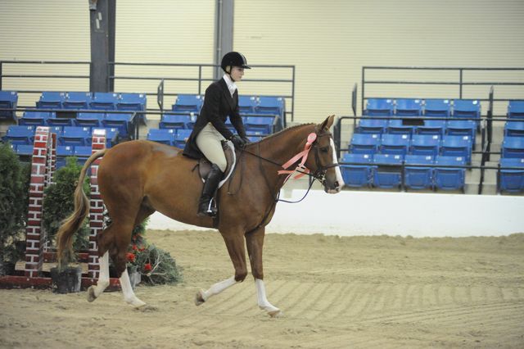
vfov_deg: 12.2
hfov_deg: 18.3
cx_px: 262
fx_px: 1629
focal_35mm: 112
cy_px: 174
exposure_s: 1/400
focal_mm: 112
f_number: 2.8
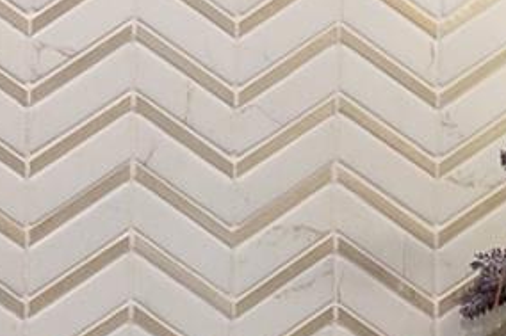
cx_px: 130
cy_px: 259
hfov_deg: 3.3
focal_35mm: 632
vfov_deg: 2.2
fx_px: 8878
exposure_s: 1/1.25
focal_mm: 75
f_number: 9
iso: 40
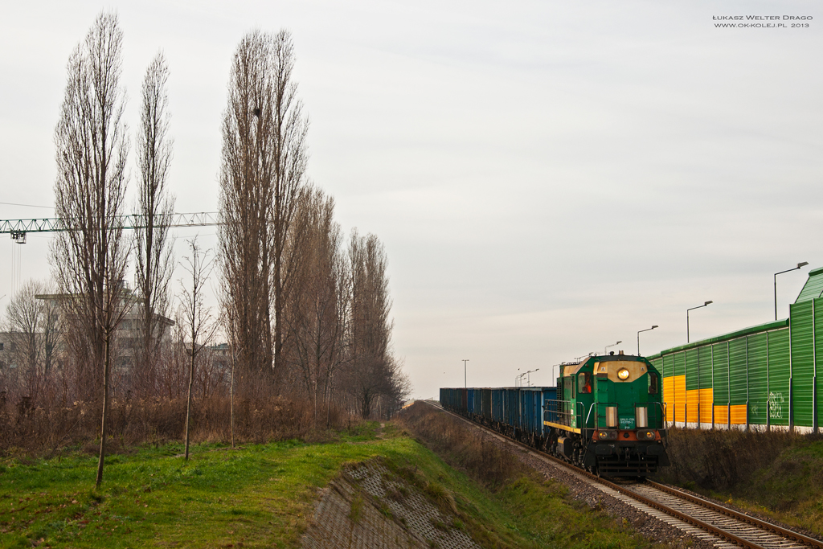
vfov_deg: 20.2
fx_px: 1543
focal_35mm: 68
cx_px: 412
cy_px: 274
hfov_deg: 29.9
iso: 200
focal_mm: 45
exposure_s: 1/400
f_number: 7.1
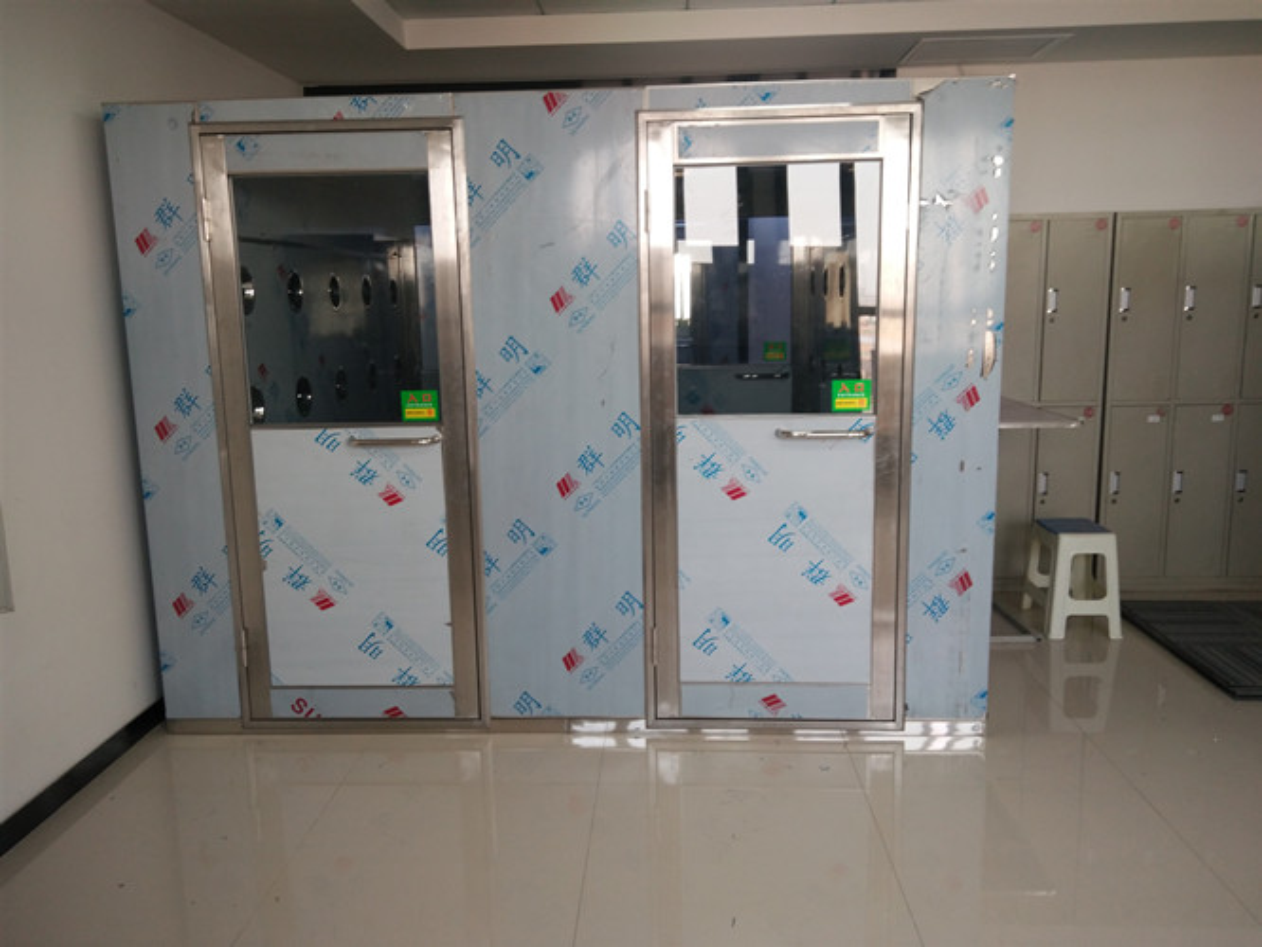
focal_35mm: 21
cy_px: 474
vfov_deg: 63.5
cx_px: 631
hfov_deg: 79.0
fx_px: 766
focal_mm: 3.66
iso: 52
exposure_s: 1/33.3
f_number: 2.2
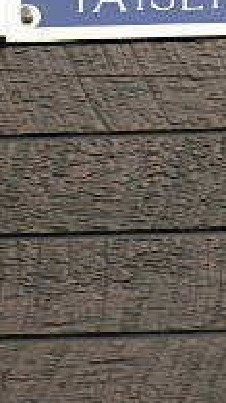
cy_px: -79
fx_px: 3380
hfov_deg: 3.8
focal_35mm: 317
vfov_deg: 6.8
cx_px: 182
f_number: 4.8
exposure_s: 1/250
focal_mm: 15.8
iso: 125
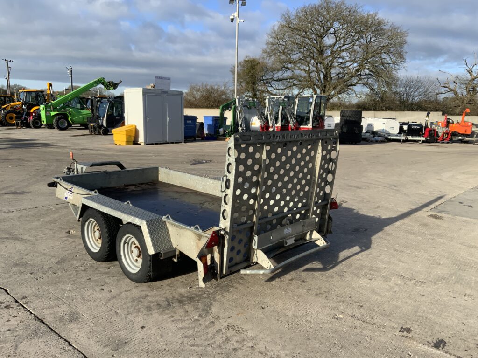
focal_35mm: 29
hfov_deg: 61.7
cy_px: 179
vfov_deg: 48.2
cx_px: 239
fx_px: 400
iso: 16
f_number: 1.8
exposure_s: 1/1168
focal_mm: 3
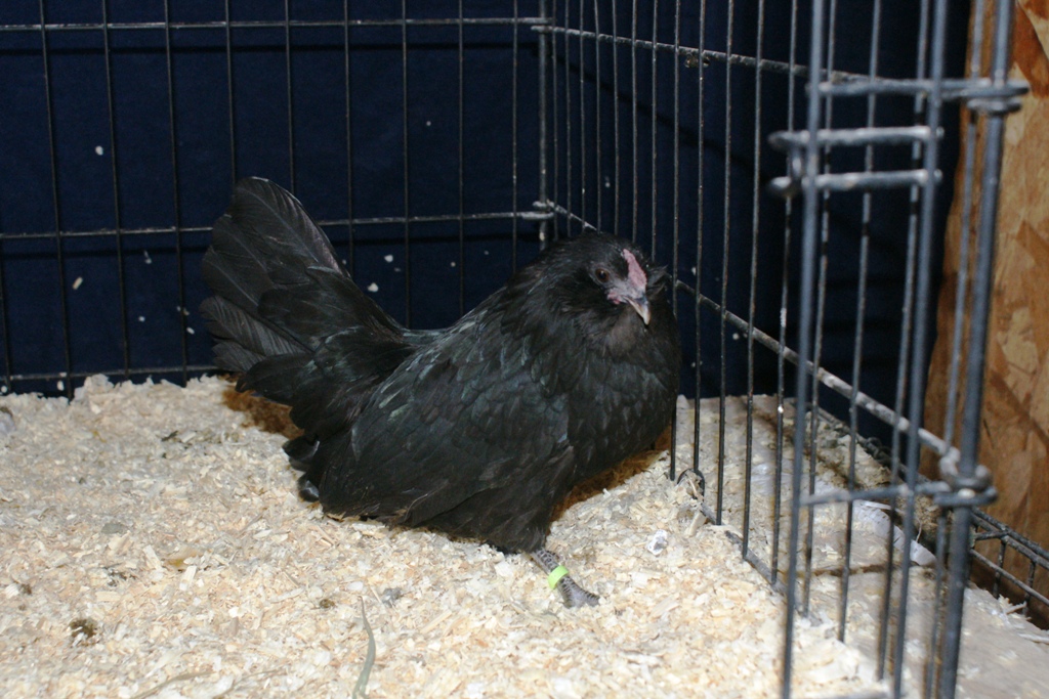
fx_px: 1530
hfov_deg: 37.8
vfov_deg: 25.8
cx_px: 524
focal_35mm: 52
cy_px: 350
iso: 800
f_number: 5.6
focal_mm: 35
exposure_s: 1/60
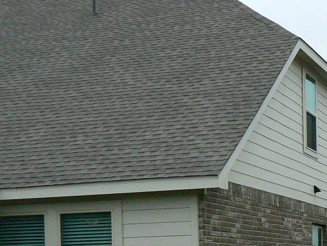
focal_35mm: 92
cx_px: 348
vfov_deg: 15.5
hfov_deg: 20.4
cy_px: 294
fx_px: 869
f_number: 3.6
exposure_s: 1/1000
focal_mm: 6
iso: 200
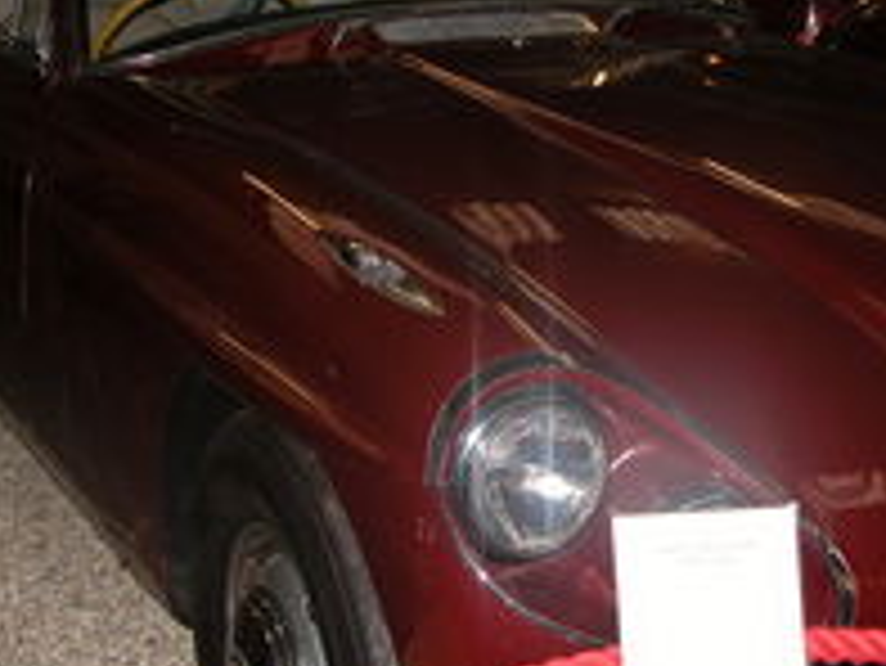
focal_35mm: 71
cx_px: 603
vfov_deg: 20.7
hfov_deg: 27.2
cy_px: 328
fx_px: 1818
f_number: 2.8
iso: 100
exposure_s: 1/60
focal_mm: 8.9
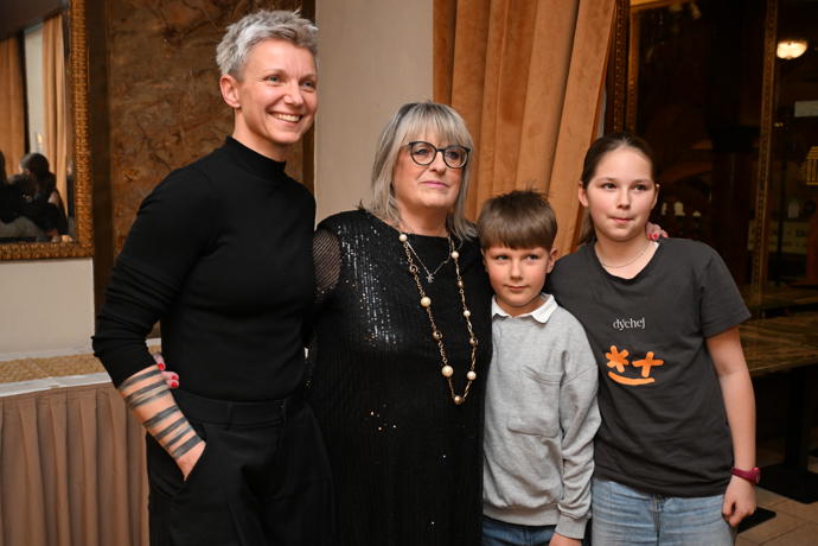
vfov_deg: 35.1
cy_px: 273
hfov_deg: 50.7
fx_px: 863
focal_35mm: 38
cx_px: 409
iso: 2500
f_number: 4.5
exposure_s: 1/160
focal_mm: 38
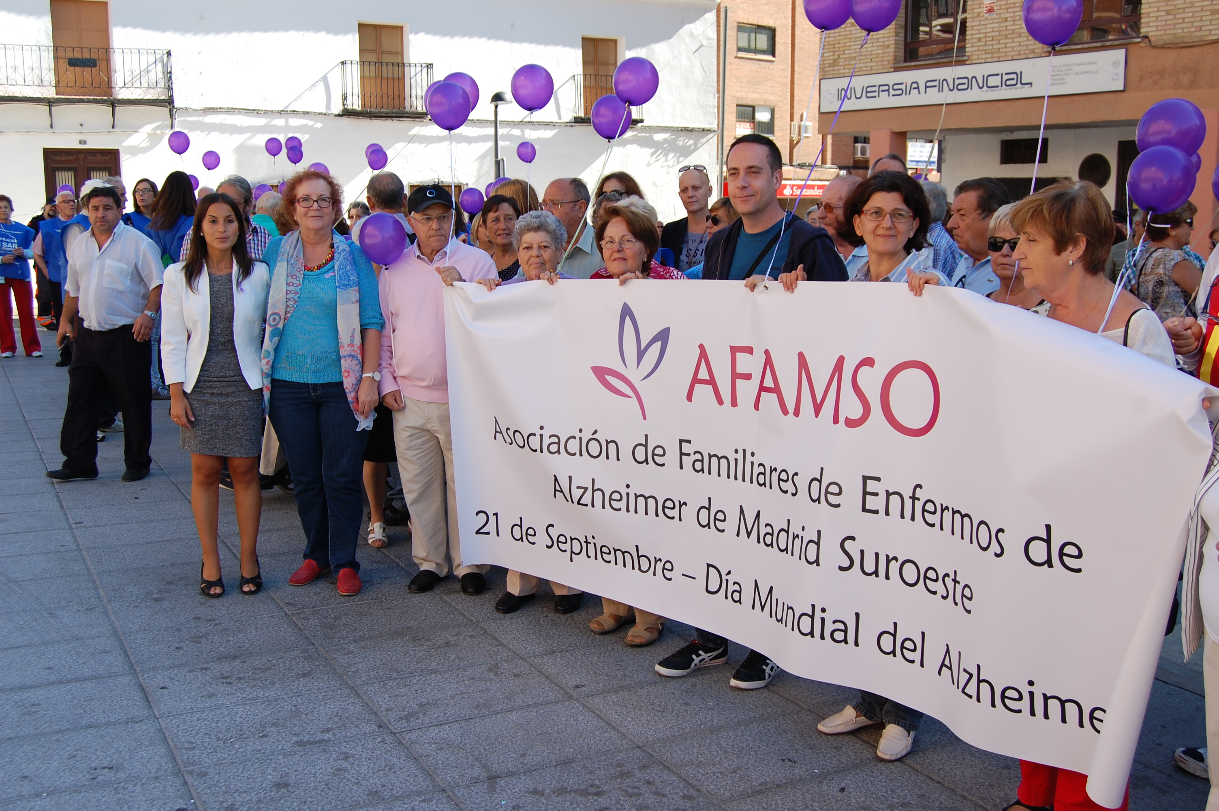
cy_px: 406
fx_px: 1218
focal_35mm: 36
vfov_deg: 36.8
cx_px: 610
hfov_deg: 53.2
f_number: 7.1
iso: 200
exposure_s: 1/200
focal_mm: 24
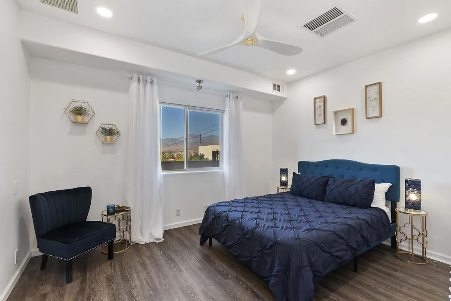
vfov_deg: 77.3
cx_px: 226
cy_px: 150
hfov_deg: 100.4
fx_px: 188
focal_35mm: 15
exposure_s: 1/30
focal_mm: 10
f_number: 8
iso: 400
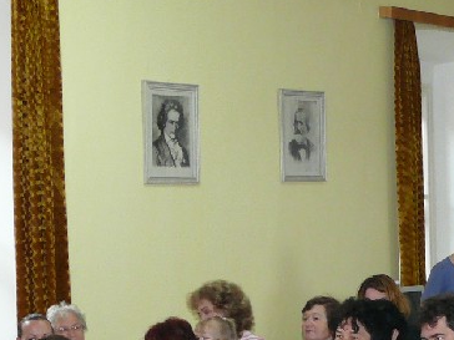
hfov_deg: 16.0
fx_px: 1600
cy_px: 384
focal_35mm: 122
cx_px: 375
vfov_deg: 11.9
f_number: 2.8
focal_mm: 7.9
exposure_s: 1/30
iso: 200
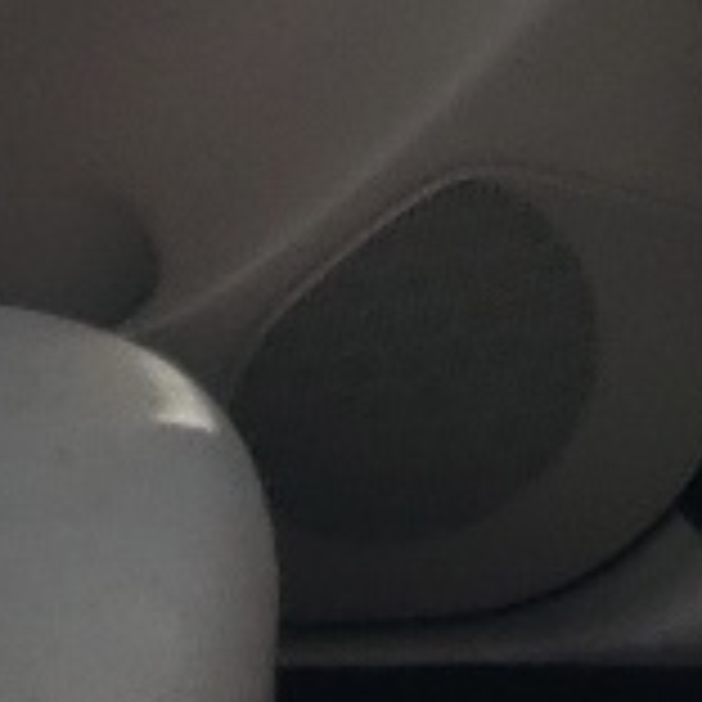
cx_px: -567
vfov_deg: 7.3
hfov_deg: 7.2
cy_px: 999
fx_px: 5415
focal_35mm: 236
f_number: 1.5
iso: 50
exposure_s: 1/833
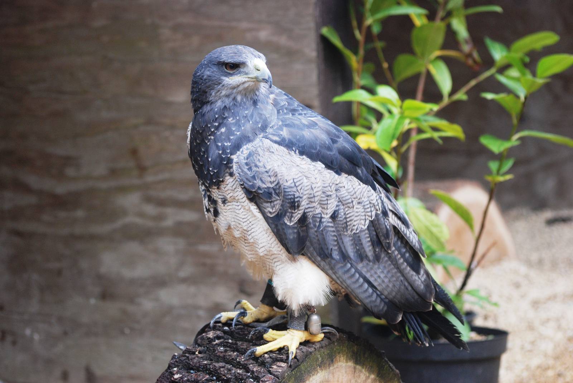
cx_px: 286
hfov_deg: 12.4
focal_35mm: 165
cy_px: 192
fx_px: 2629
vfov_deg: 8.3
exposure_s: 1/200
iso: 400
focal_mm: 110
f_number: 4.2
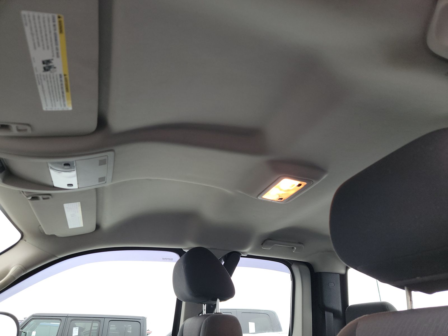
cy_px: 168
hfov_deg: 71.6
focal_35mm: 24
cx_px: 224
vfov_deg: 56.8
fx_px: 311
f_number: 1.8
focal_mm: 6.7
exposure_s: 1/59
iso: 232
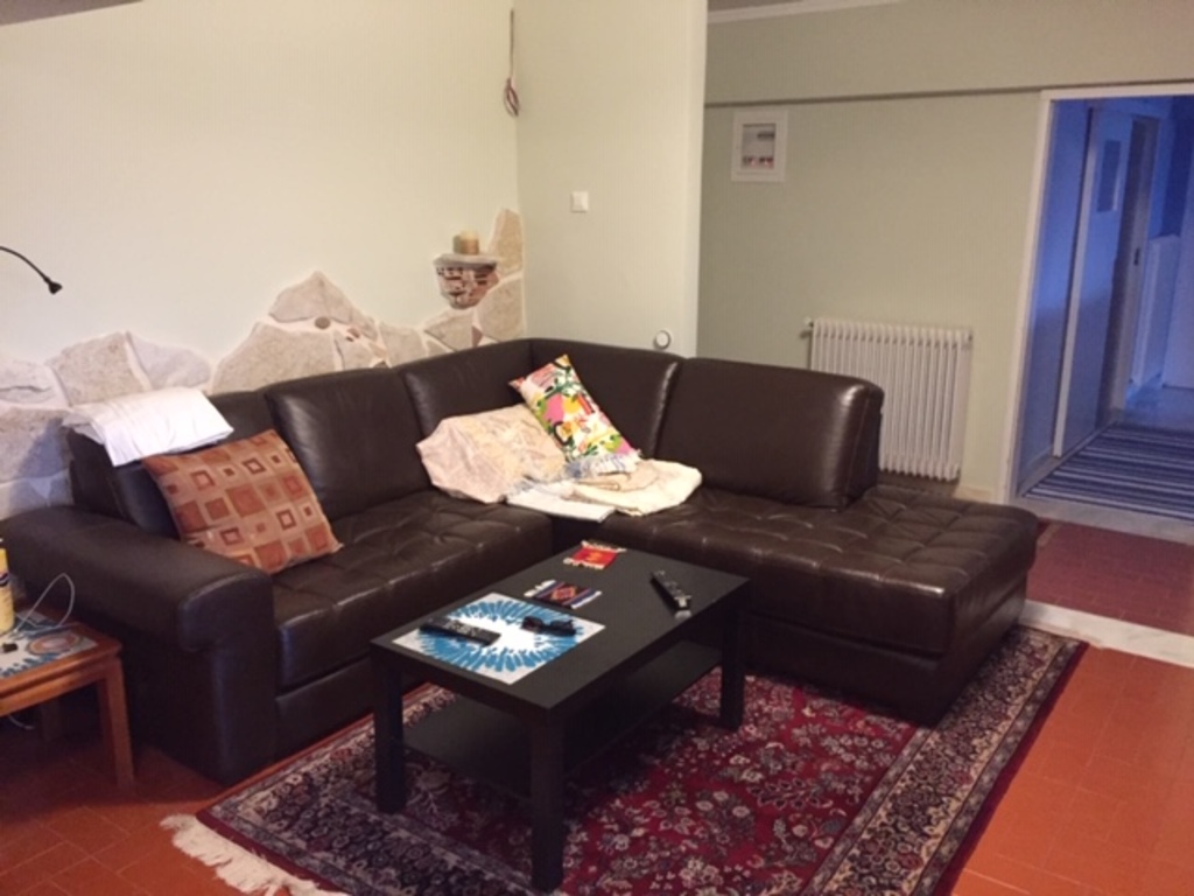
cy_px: 448
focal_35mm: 29
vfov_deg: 48.2
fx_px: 1000
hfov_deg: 61.7
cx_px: 597
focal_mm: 4.15
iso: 400
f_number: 2.2
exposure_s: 1/17
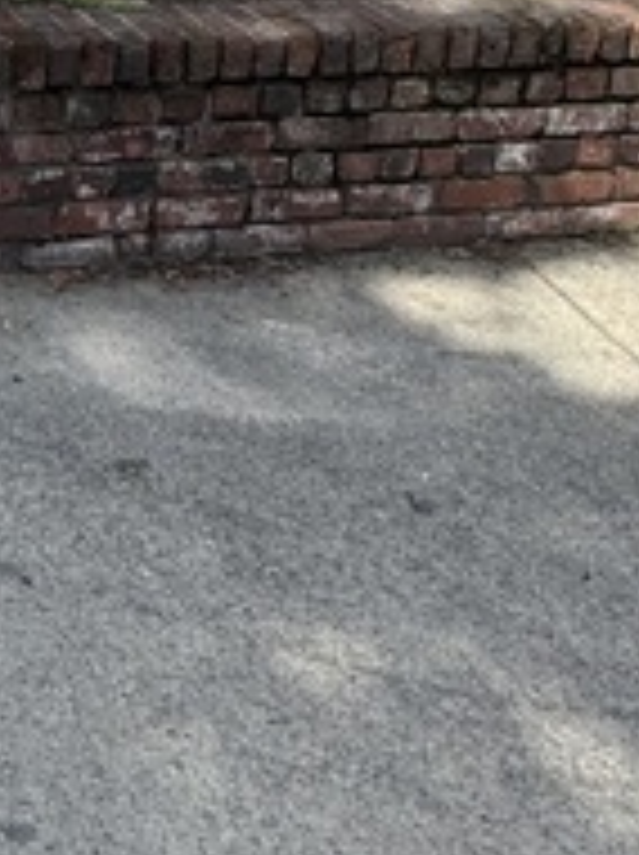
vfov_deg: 27.1
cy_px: -274
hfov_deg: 20.2
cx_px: -396
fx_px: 1455
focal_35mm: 59
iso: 50
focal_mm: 2.22
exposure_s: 1/756
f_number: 2.2
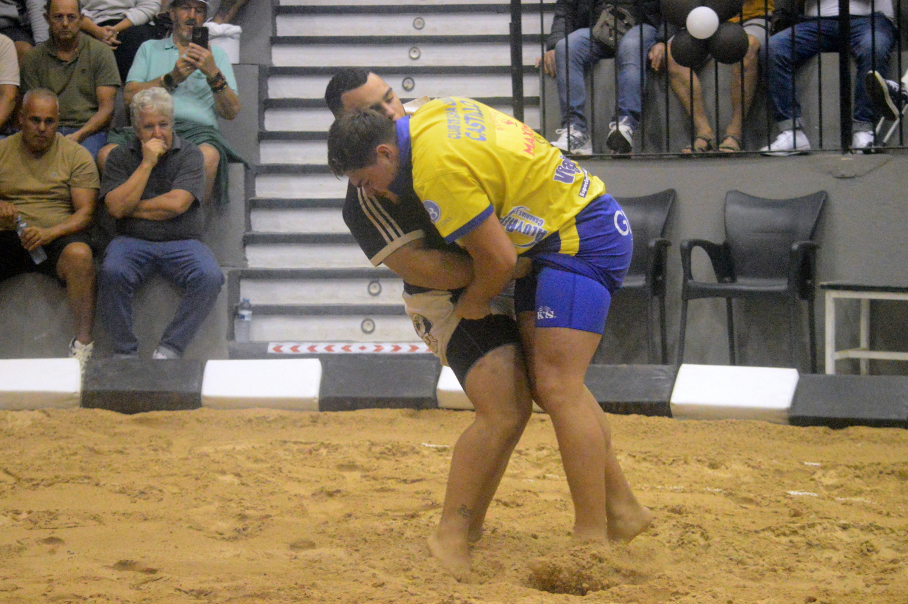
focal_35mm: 117
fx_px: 2949
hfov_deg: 17.5
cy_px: 302
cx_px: 454
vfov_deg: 11.7
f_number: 4.8
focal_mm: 78
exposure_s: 1/400
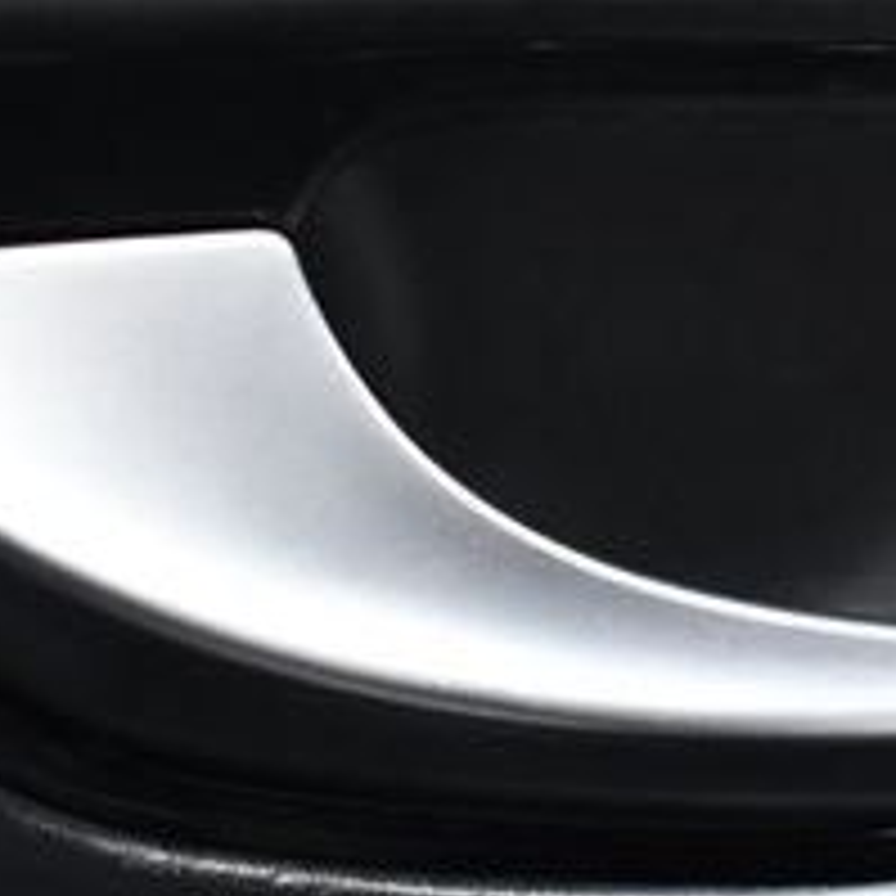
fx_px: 2958
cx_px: 684
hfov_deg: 17.1
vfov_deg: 17.2
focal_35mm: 101
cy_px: 486
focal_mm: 25
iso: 2500
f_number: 4
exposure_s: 1/125
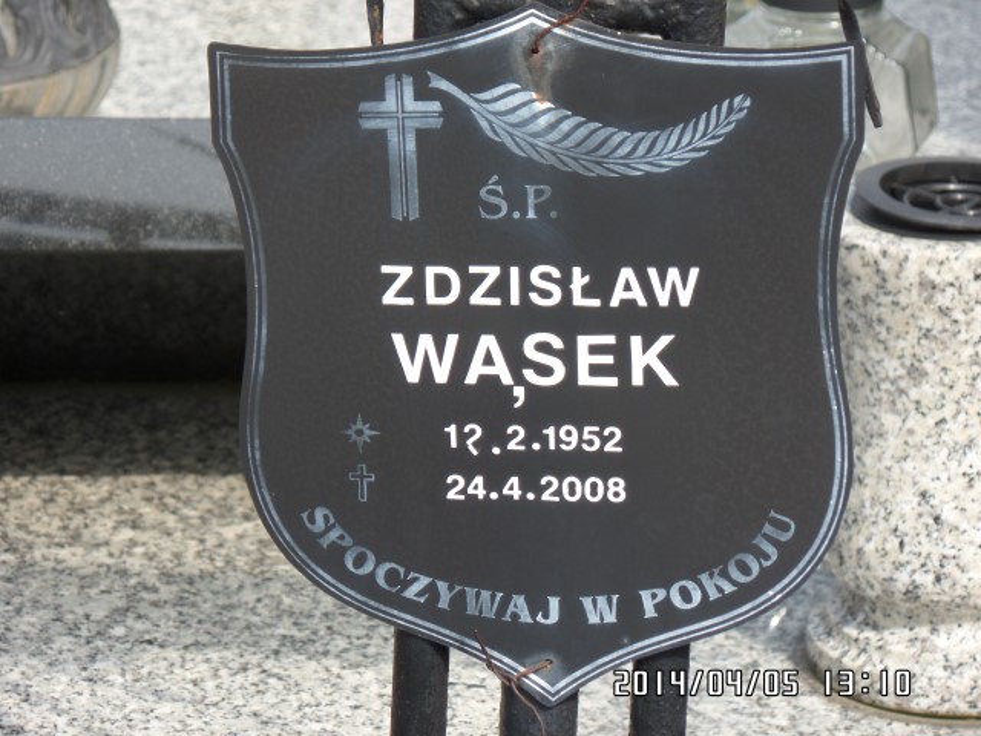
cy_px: 368
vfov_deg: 6.8
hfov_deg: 9.1
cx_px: 490
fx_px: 6150
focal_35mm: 217
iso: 100
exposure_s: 1/250
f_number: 4.8
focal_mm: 38.6
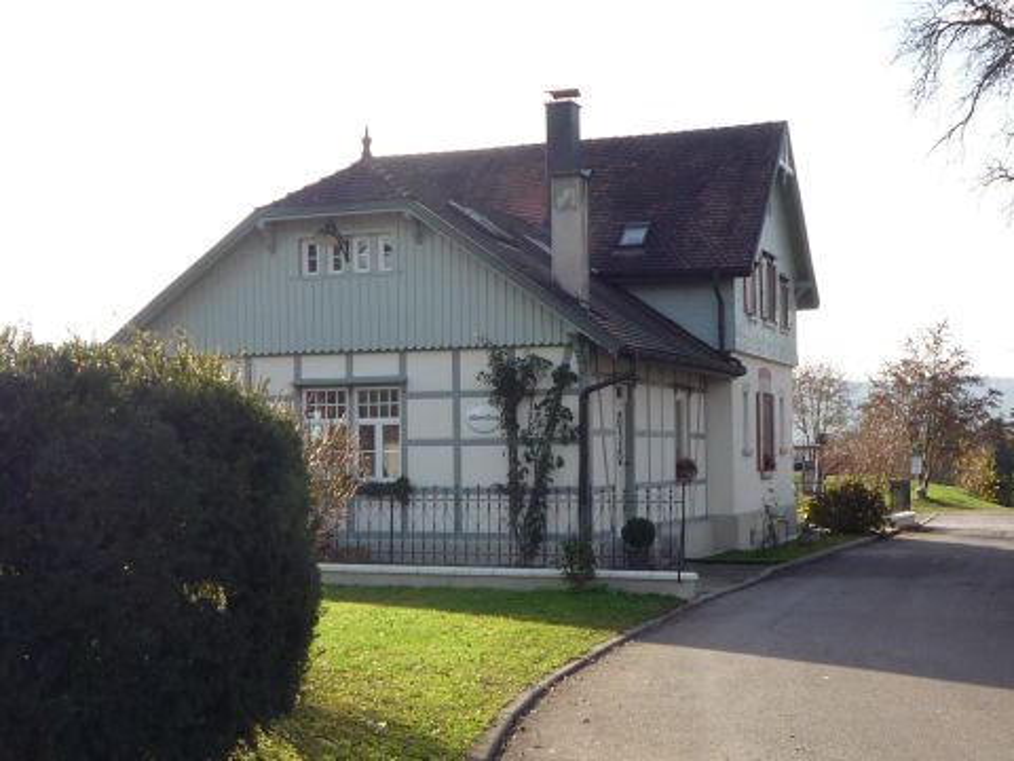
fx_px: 1523
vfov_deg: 28.0
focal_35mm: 52
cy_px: 380
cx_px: 507
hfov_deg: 36.8
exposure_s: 1/250
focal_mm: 5.3
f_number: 4
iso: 100
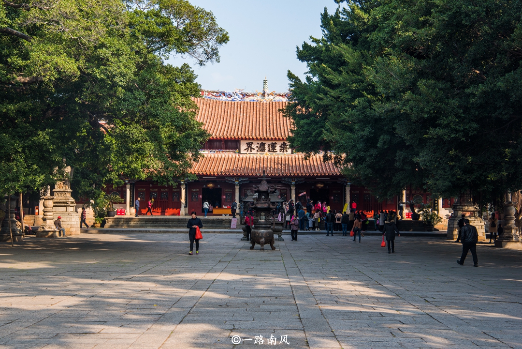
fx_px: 754
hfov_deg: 38.2
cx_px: 261
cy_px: 174
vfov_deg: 26.0
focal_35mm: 52
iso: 100
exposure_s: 1/100
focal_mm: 52
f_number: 13
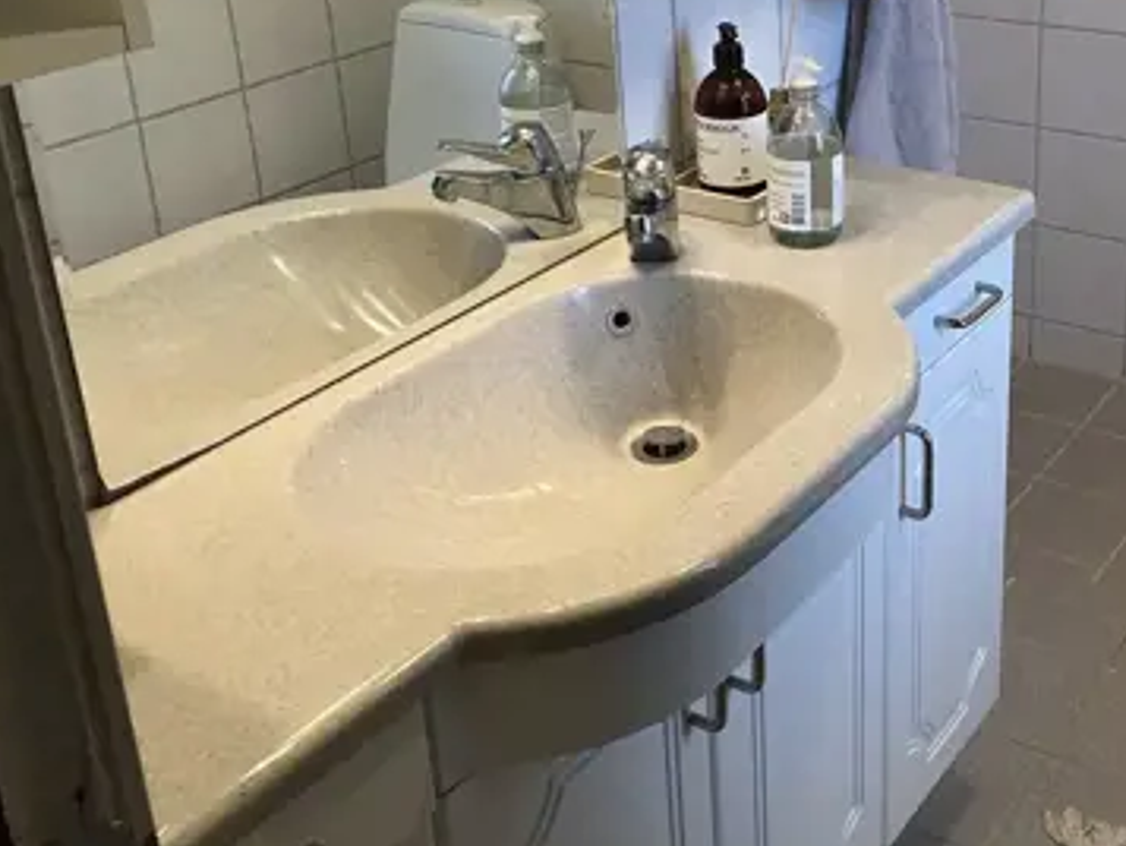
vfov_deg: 30.4
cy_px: 208
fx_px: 1529
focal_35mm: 47
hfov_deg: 39.4
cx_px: 842
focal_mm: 3.99
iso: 160
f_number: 1.8
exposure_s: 1/50
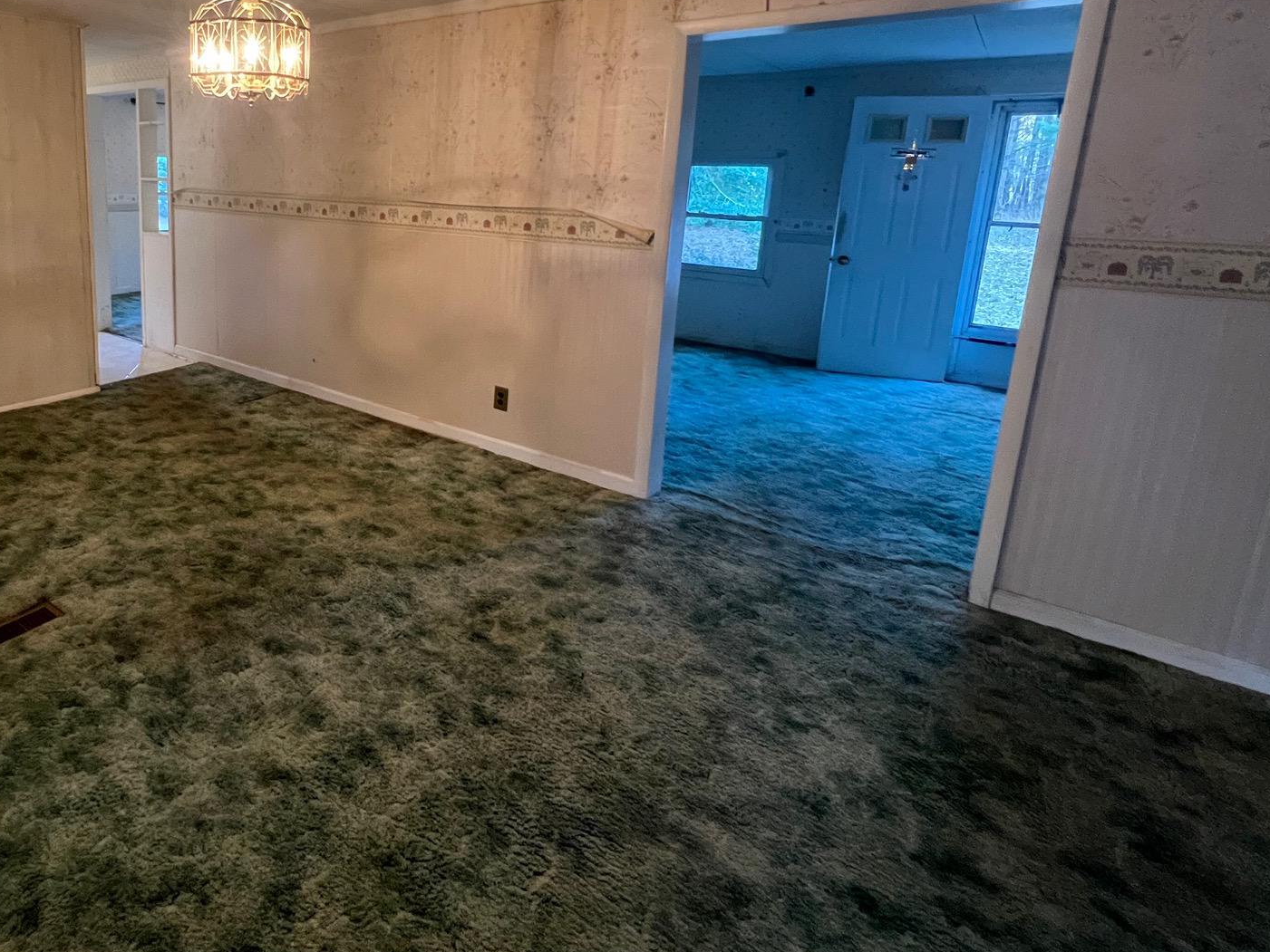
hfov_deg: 80.1
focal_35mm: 19
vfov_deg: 66.6
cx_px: 366
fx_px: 697
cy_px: 306
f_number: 1.8
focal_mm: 1.57
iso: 500
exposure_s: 1/60
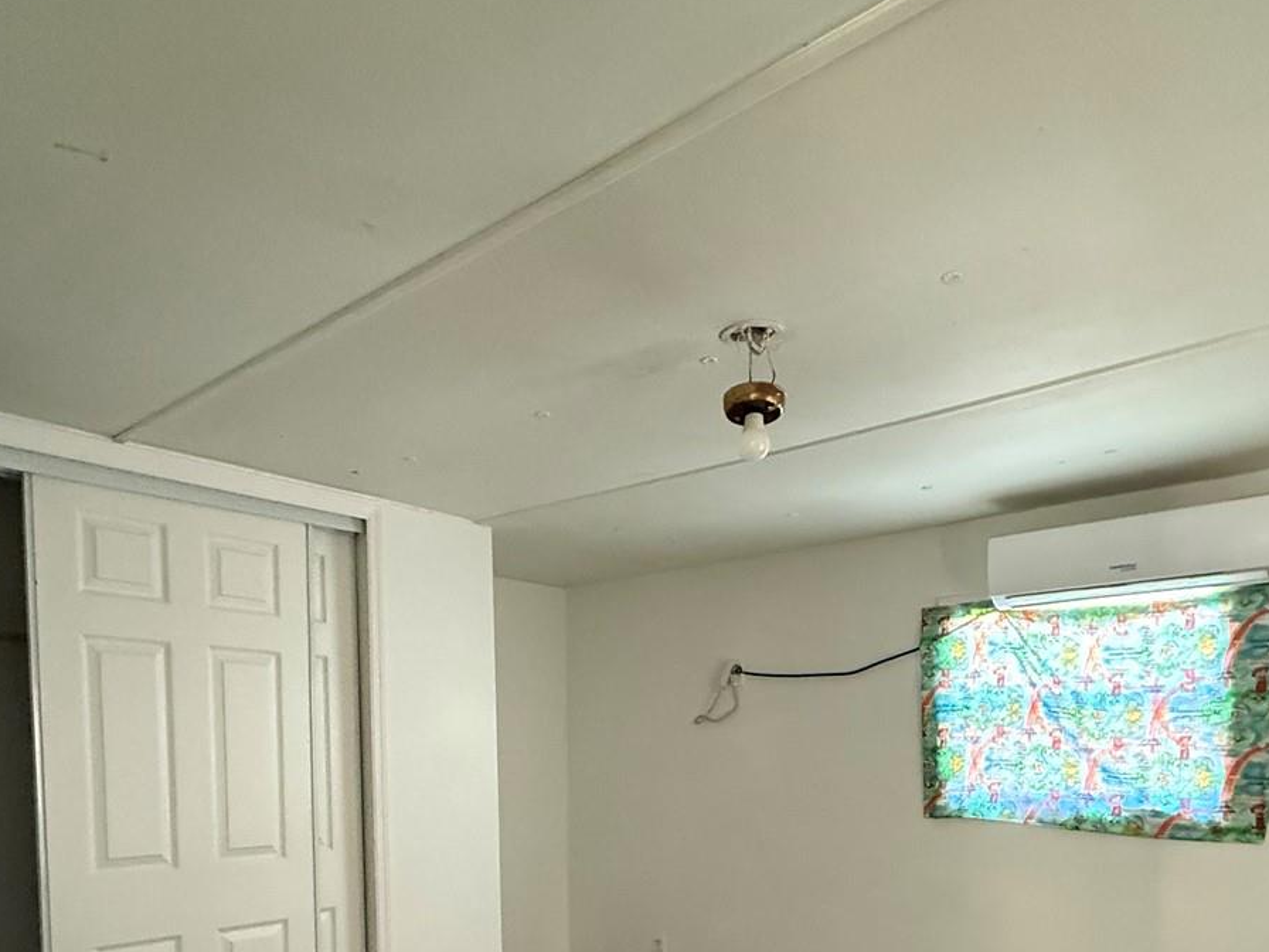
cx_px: 572
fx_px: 916
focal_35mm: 25
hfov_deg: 69.2
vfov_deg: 50.4
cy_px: 806
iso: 800
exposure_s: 1/60
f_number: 2.2
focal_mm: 2.22
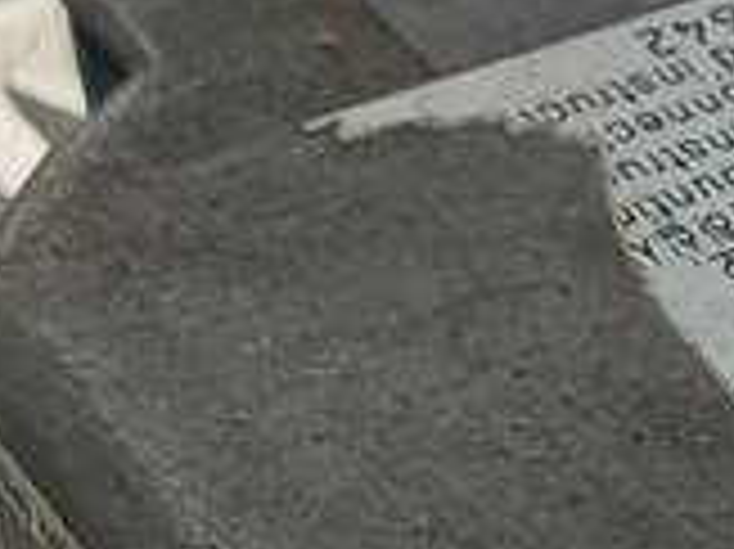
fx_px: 3602
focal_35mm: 170
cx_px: 1045
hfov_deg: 11.2
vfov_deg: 8.6
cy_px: 698
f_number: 1.6
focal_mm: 4.11
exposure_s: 1/100
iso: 96
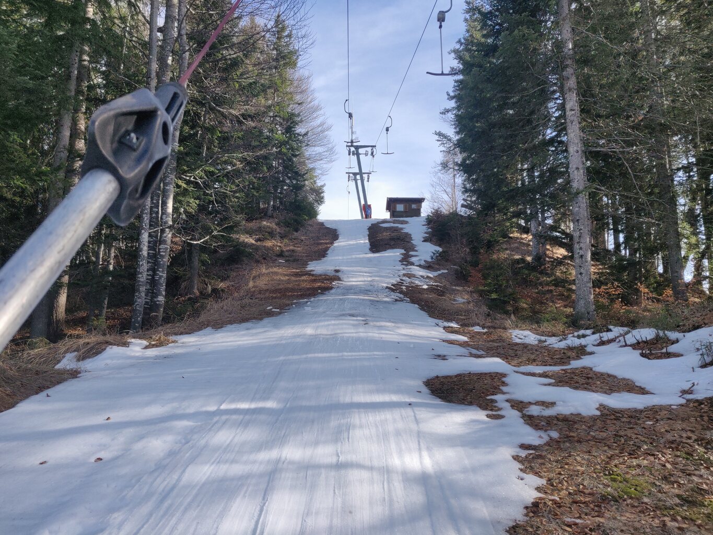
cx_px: 356
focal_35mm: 25
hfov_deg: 69.4
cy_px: 268
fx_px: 515
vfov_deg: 54.9
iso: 100
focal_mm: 4.25
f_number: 1.7
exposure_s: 1/885
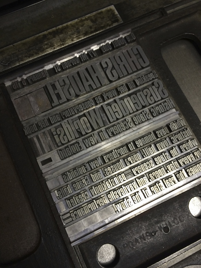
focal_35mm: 29
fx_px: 225
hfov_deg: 48.2
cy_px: 134
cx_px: 100
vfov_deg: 61.7
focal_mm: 4.15
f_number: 2.2
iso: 125
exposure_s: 1/30
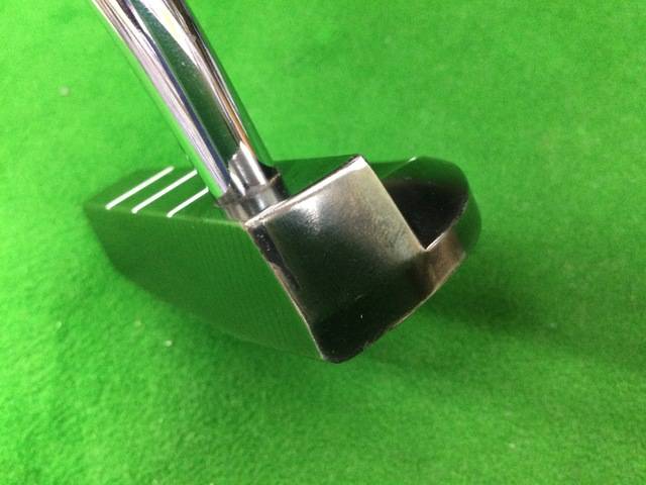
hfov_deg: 58.4
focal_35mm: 31
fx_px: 579
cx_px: 323
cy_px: 242
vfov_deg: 45.4
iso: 200
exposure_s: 1/20
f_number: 2.4
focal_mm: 3.3
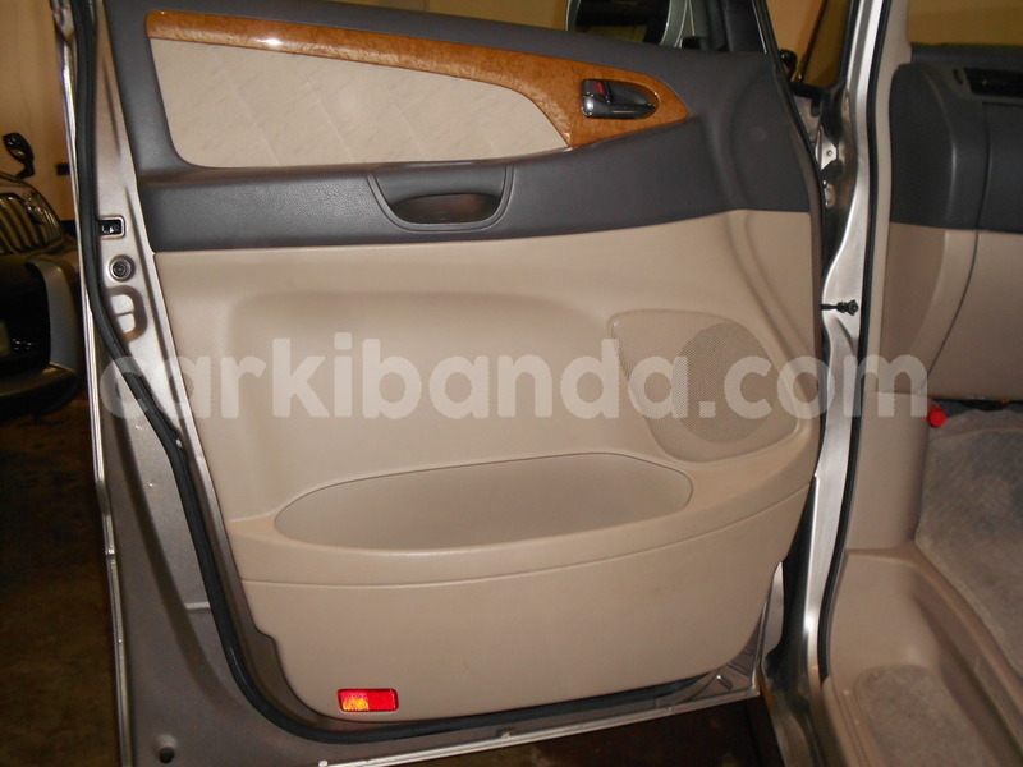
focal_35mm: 43
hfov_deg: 43.9
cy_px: 384
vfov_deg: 33.6
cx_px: 512
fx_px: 1271
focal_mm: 7.7
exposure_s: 1/30
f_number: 4.2
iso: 200
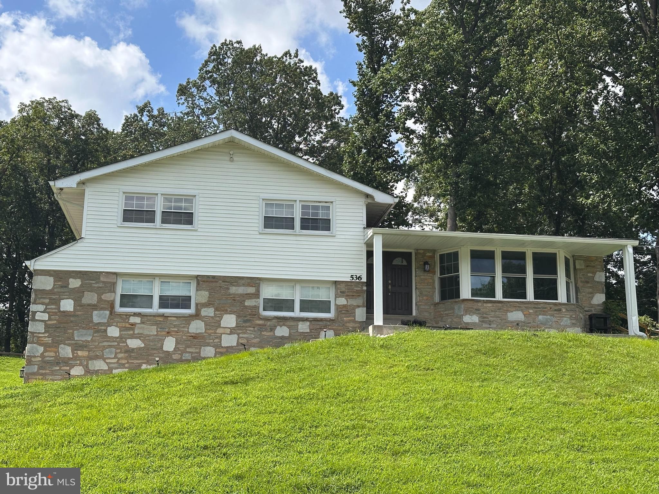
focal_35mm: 48
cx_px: 330
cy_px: 247
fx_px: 914
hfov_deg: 39.7
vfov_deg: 30.3
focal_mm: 6.86
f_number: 1.78
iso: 64
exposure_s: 1/2976
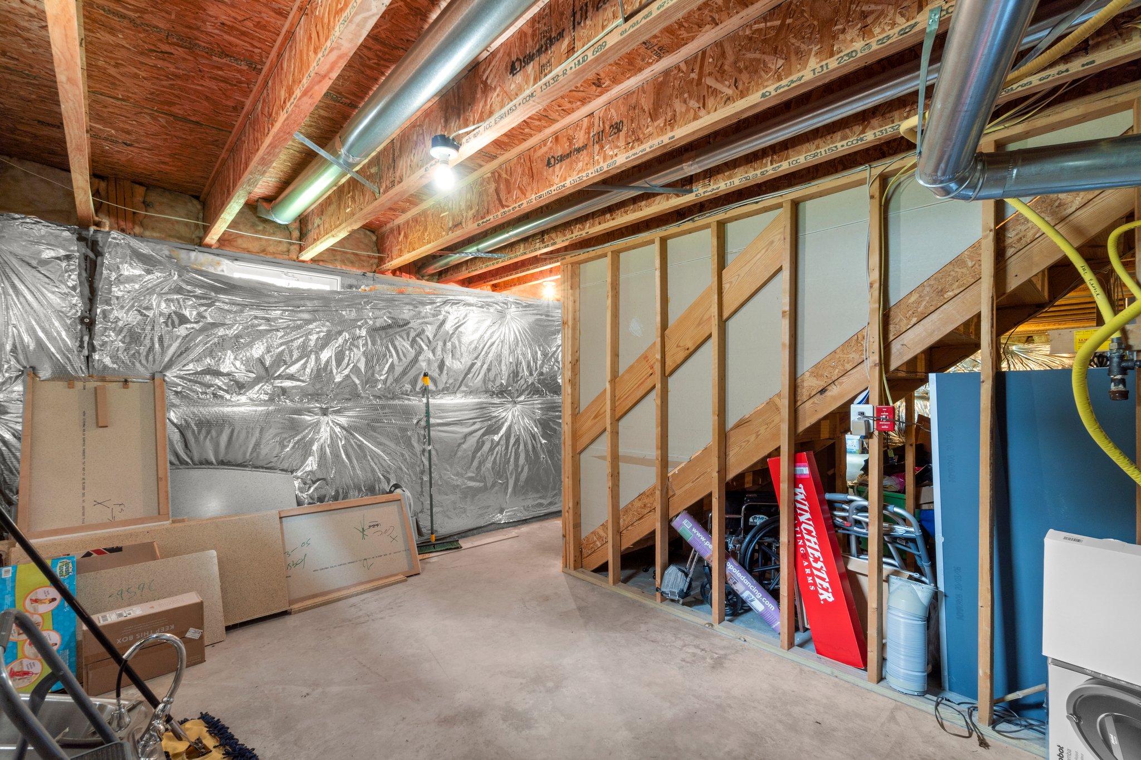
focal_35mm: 15
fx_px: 475
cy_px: 380
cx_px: 570
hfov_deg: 100.4
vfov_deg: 77.3
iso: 100
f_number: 8
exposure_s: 1.6
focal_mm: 10
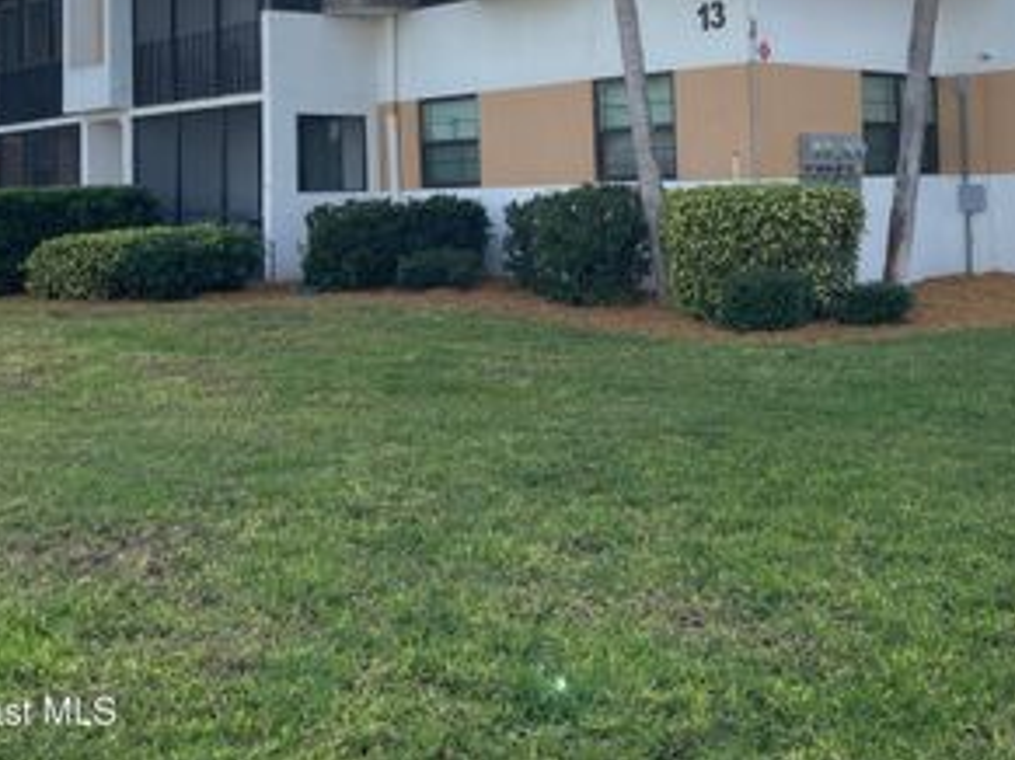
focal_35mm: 43
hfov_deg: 43.8
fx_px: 1260
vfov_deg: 32.3
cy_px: 117
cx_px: 572
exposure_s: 1/3559
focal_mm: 5.1
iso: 32
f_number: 1.6
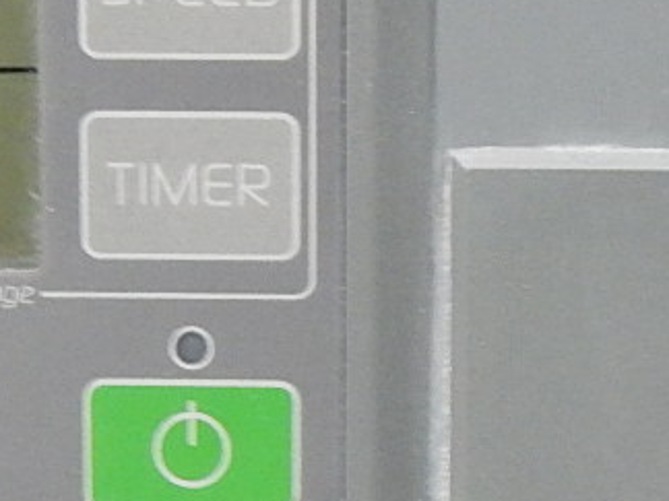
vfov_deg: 9.6
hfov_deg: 12.9
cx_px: 475
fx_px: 2957
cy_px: 565
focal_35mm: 153
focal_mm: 5.6
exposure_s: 1/10
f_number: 3.2
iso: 400
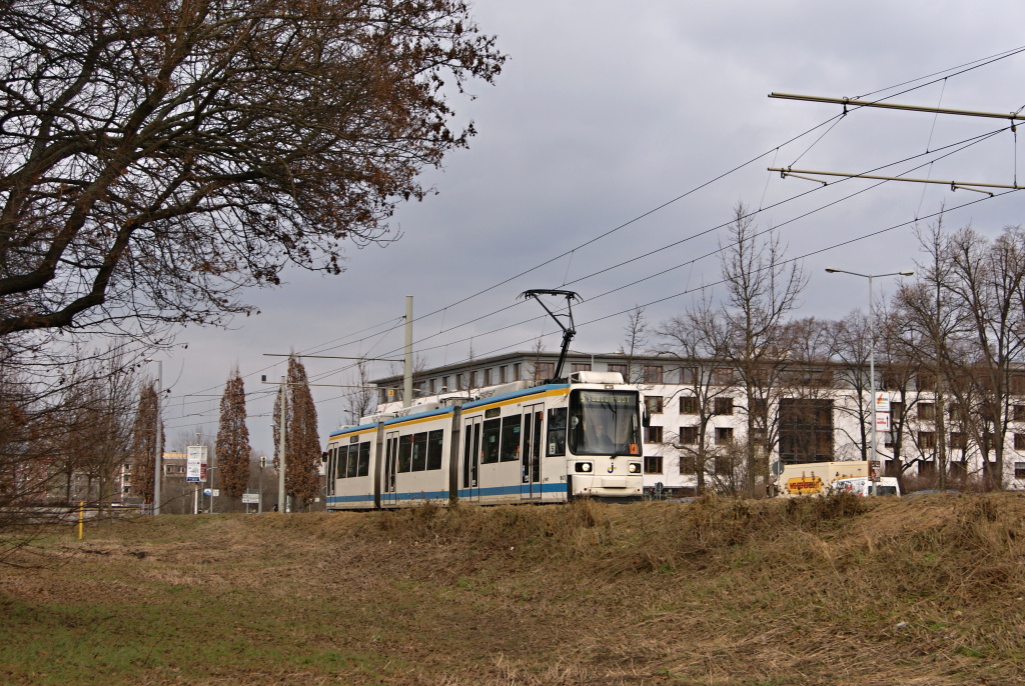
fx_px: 1497
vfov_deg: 25.8
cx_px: 512
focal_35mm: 52
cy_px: 343
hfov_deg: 37.8
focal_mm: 35
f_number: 5.6
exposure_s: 1/160
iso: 100
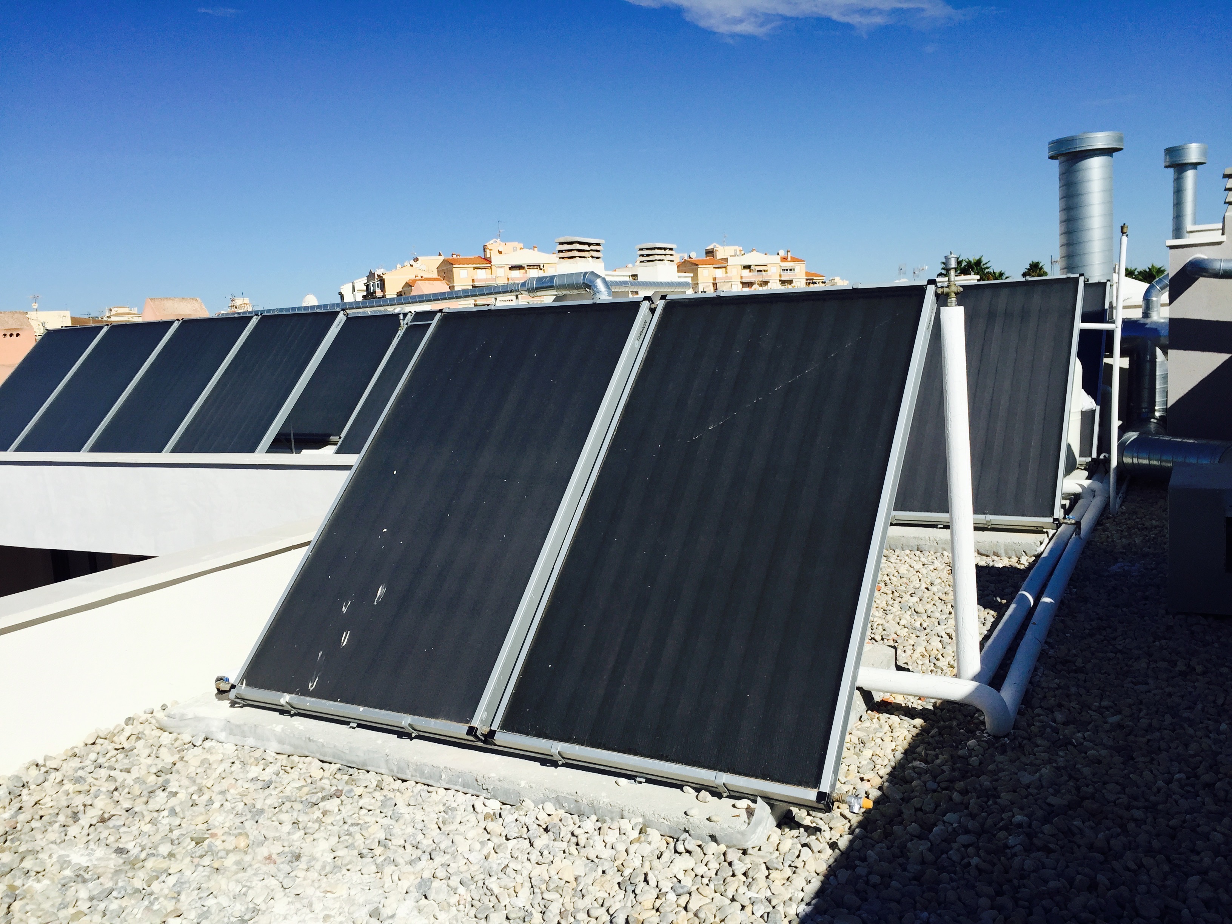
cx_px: 616
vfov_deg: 48.2
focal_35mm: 29
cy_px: 462
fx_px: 1032
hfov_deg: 61.7
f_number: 2.2
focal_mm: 4.15
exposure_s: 1/3597
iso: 32
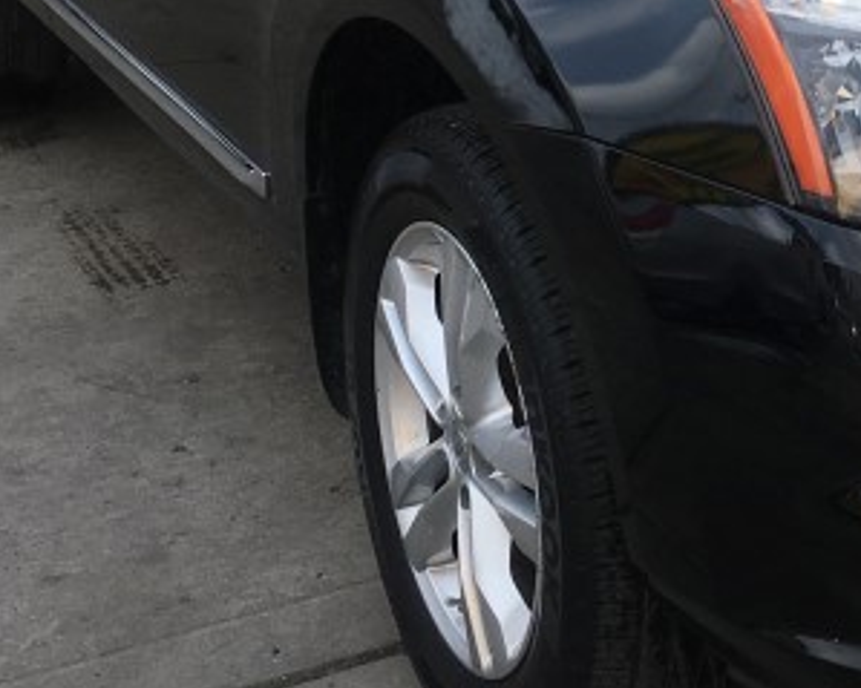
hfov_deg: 19.2
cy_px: 43
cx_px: 847
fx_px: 2471
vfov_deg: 15.6
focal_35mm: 97
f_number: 2.2
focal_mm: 4.15
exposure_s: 1/769
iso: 25
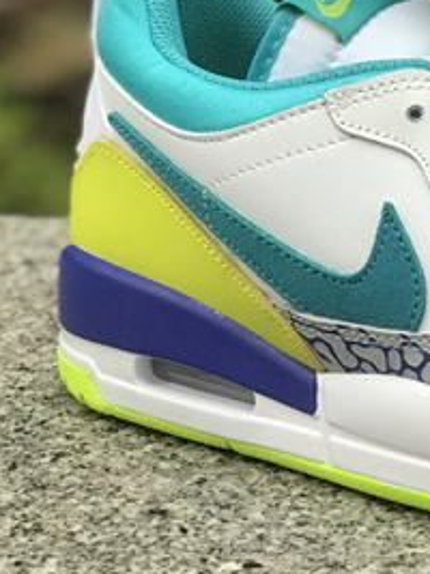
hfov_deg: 9.1
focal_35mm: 158
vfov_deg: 12.4
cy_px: 85
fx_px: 2619
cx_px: 639
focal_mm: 6.6
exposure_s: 1/50
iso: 40
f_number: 2.8
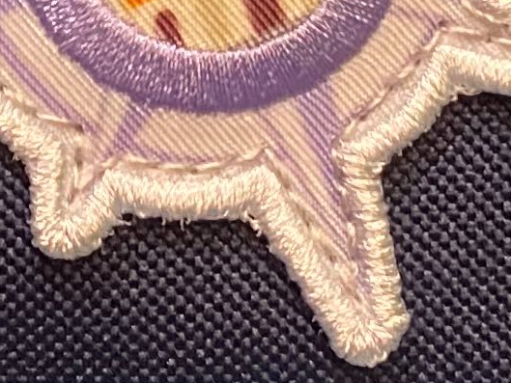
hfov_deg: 10.0
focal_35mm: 198
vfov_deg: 7.0
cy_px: -634
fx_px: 2924
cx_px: 128
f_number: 1.8
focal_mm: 4.25
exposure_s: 1/60
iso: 320
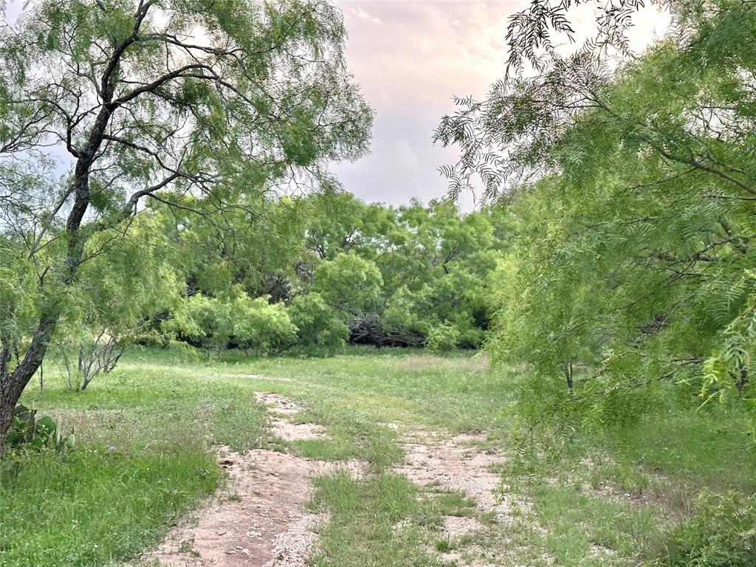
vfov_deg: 30.3
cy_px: 284
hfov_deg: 39.7
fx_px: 1048
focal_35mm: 48
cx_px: 378
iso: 64
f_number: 1.78
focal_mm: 6.86
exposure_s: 1/324
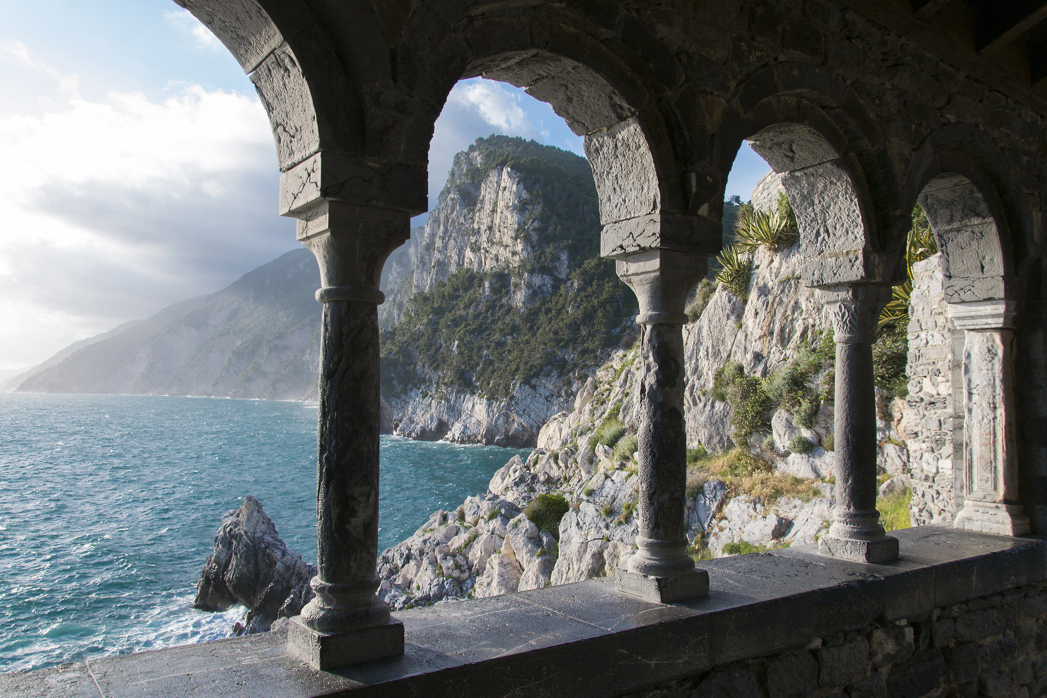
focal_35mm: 27
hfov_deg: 67.4
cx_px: 524
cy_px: 349
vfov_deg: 47.9
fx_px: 785
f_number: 8
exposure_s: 1/125
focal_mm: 18
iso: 100
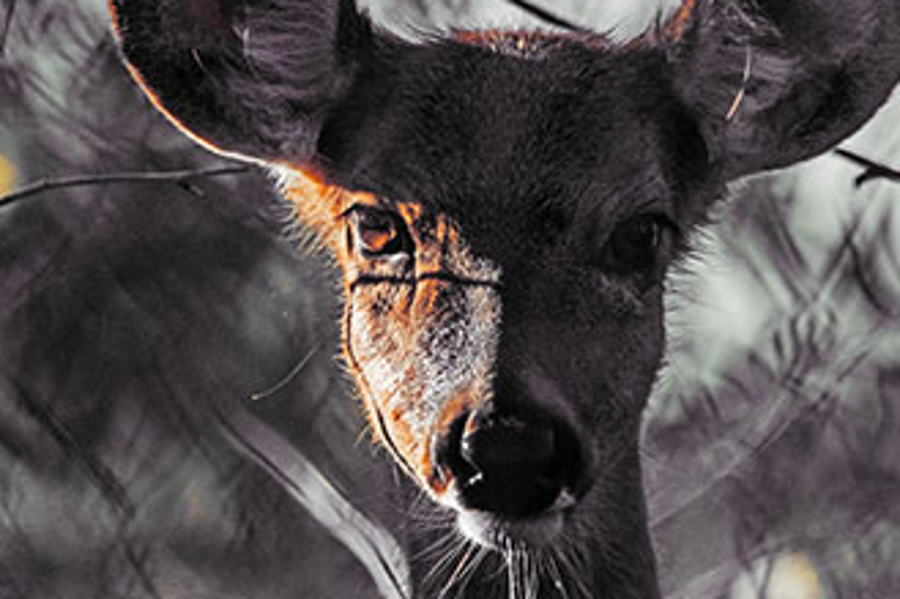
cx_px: 315
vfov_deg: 0.8
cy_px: 286
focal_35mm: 1823
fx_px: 45550
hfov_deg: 1.1
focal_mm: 1200
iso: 1000
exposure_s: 1/2000
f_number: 13
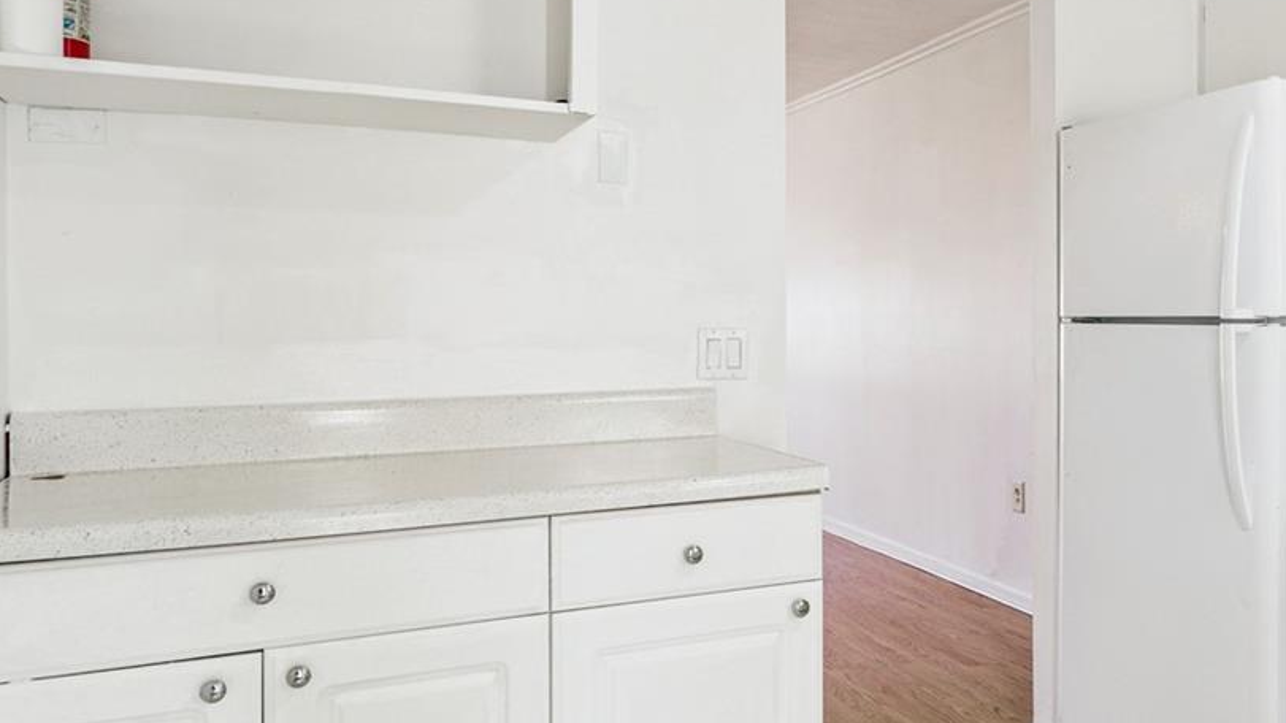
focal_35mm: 31
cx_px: 937
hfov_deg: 59.8
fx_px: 1057
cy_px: 365
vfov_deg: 37.8
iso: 100
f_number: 7.1
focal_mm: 10
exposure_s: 1/30
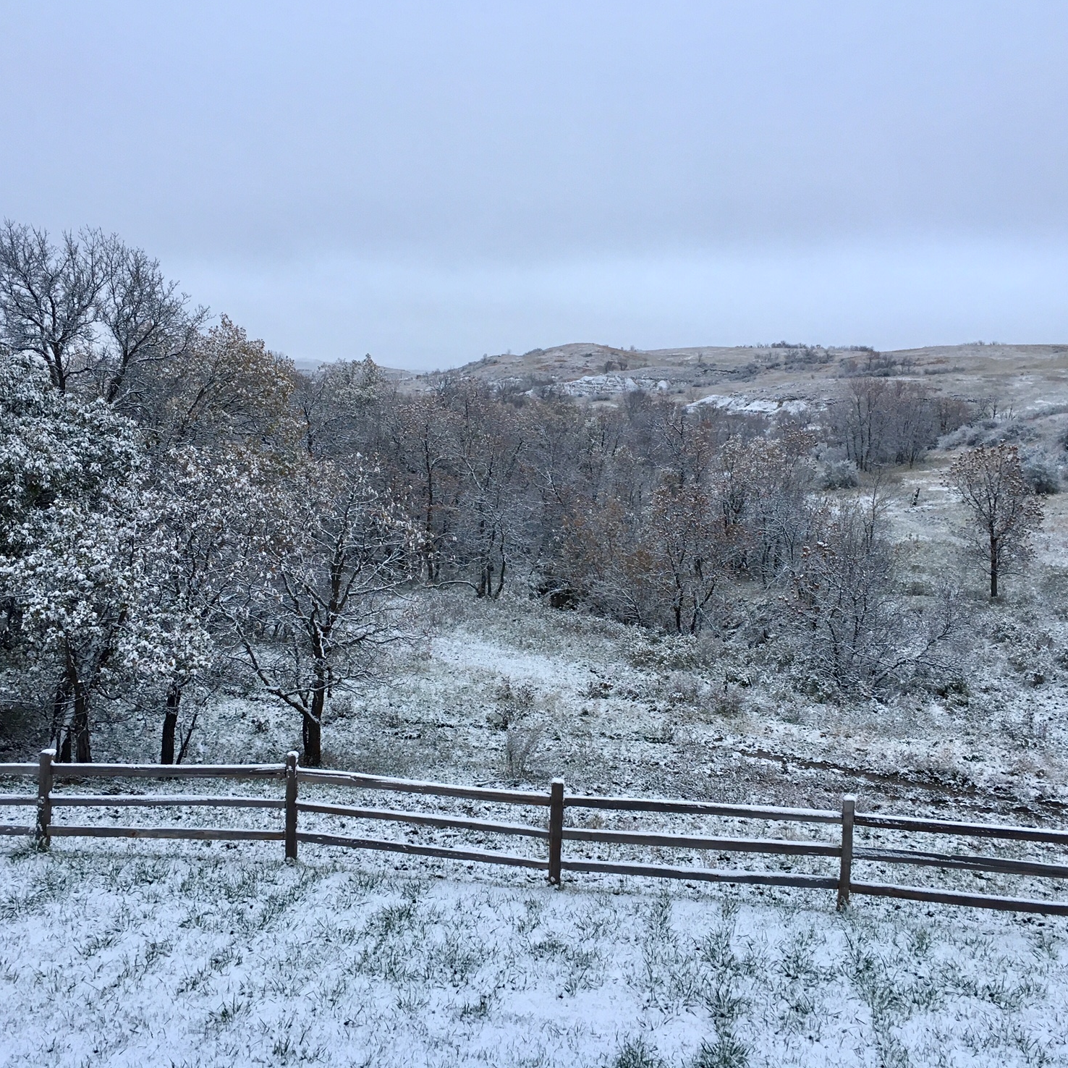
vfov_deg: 47.2
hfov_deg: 47.2
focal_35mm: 35
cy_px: 527
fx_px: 1222
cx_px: 539
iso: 64
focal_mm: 4.15
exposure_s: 1/30
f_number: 2.2
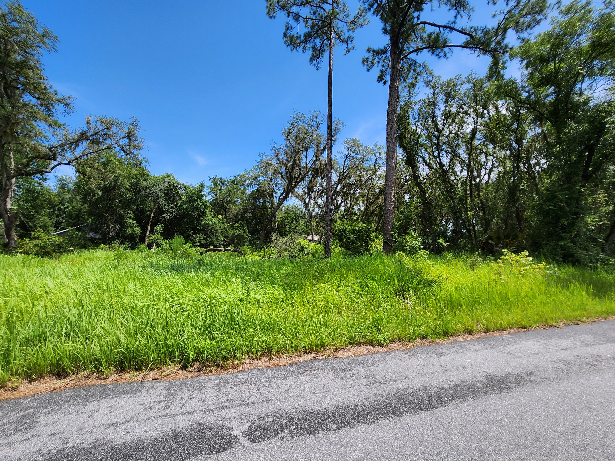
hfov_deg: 106.2
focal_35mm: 13
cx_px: 308
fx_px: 231
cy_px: 230
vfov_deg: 89.9
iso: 32
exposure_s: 1/1036
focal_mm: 1.7
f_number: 2.2
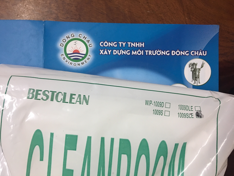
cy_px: 88
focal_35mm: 29
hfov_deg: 61.7
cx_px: 117
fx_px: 196
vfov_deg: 48.2
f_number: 2.2
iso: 80
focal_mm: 4.15
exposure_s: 1/17
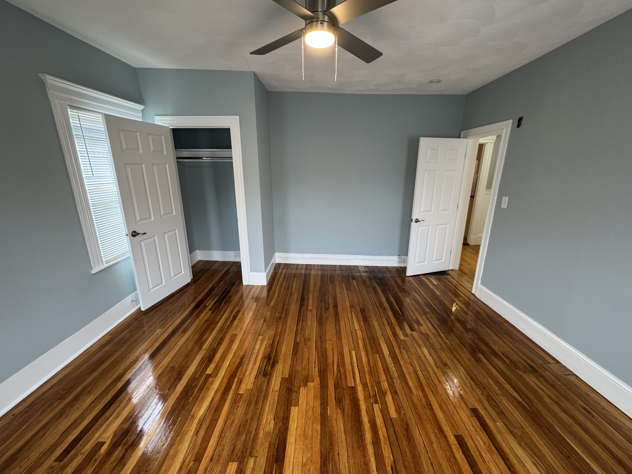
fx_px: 256
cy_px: 237
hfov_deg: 102.1
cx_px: 316
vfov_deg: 85.7
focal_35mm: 14
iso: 160
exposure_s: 1/60
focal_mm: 2.22
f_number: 2.2
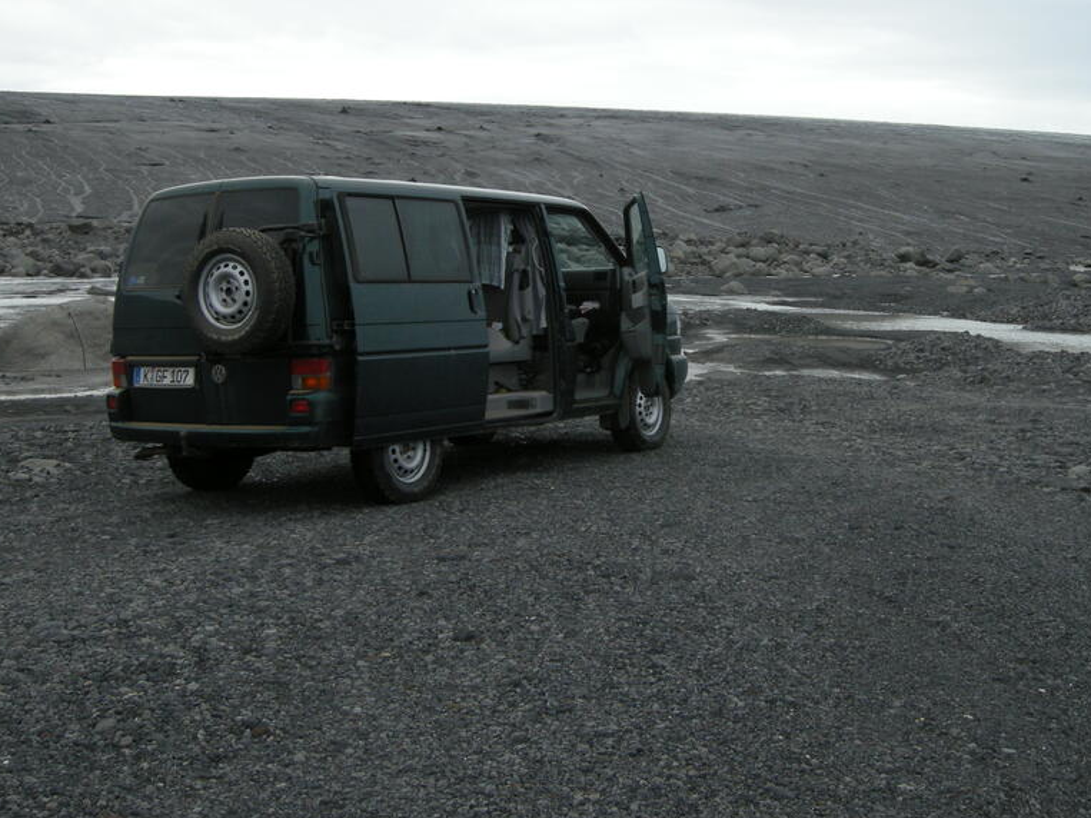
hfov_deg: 40.2
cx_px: 663
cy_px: 329
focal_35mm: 47
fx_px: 1481
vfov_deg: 30.8
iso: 100
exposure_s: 1/285
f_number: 6.1
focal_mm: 7.5
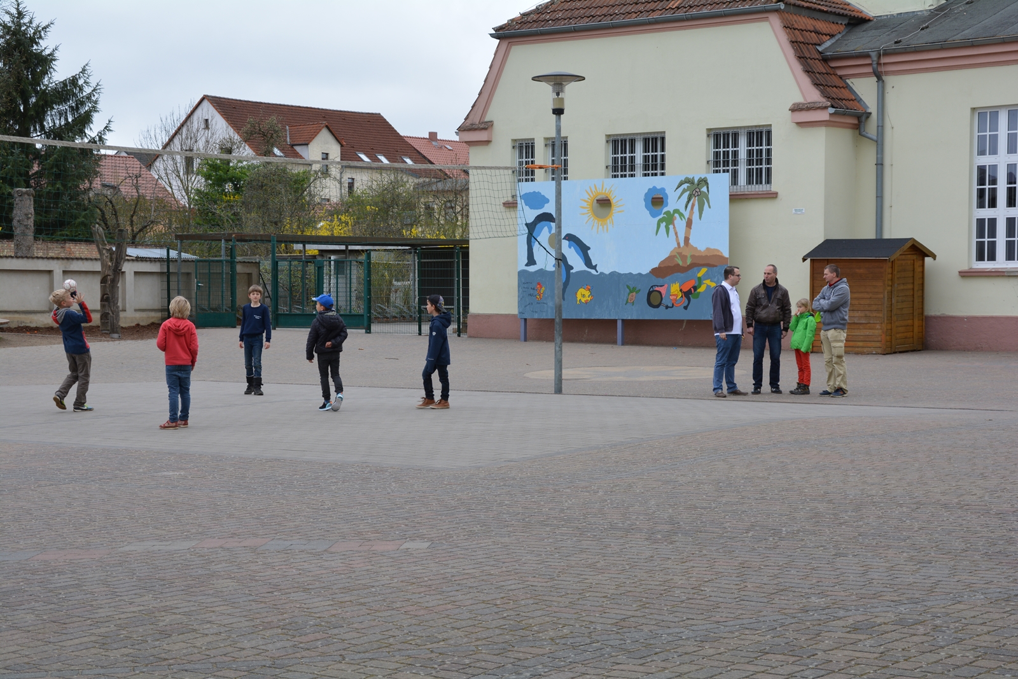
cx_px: 509
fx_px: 2036
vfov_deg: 18.9
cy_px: 340
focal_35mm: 72
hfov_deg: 28.1
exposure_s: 1/160
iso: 200
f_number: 6.3
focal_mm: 48
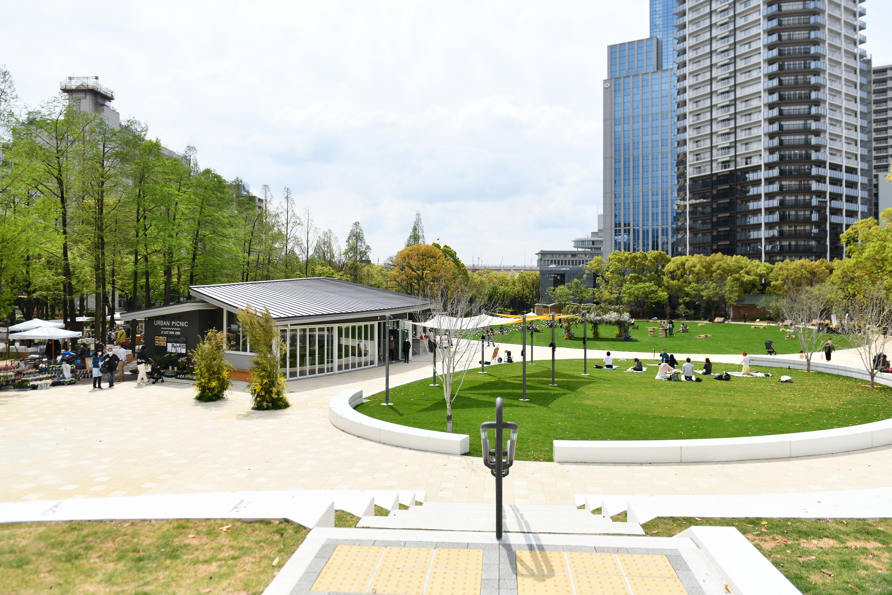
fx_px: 595
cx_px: 446
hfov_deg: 73.7
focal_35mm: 24
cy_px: 298
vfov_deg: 53.1
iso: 320
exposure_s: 1/4000
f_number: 4
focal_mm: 24
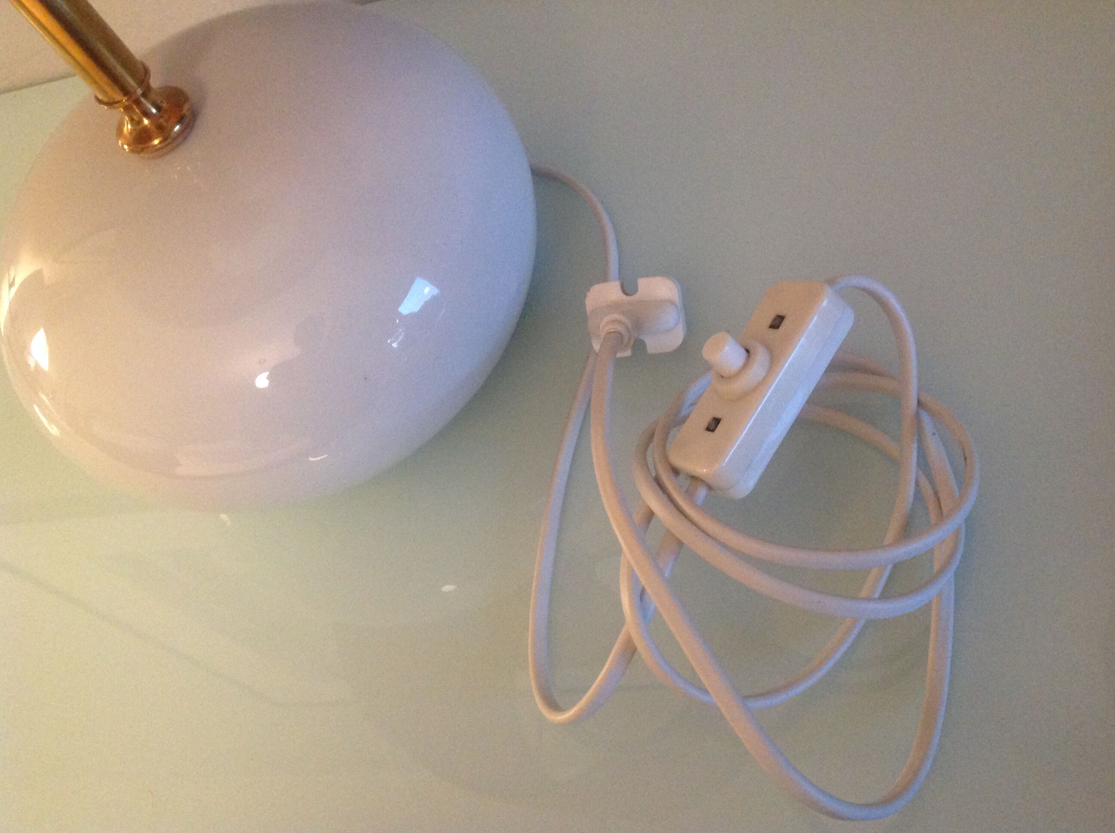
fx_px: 1126
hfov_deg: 52.7
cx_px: 558
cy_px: 416
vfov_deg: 40.6
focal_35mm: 35
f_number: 2.4
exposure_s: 1/17
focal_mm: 4.28
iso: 400
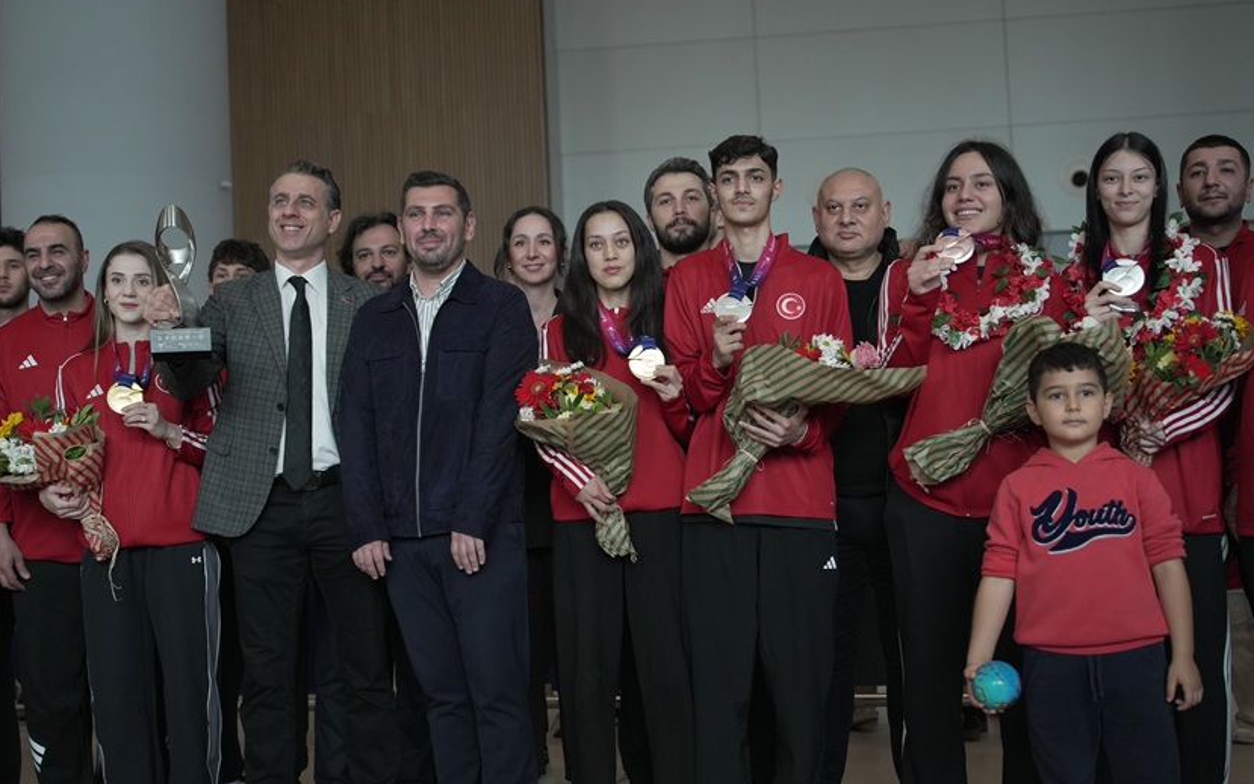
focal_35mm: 43
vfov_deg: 29.8
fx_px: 1469
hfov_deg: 46.2
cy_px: 439
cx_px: 604
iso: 2500
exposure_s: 1/640
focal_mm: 35
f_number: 2
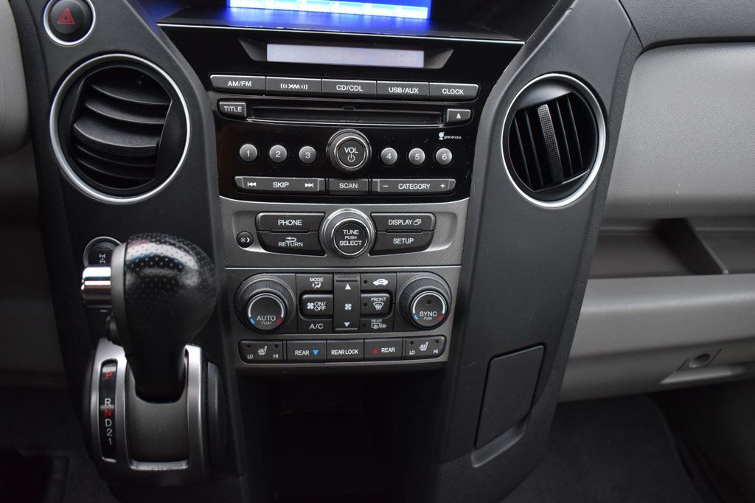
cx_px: 378
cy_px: 252
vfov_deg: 43.6
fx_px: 629
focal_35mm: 30
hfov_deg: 61.9
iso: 1600
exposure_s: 1/15
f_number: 3.8
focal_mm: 20
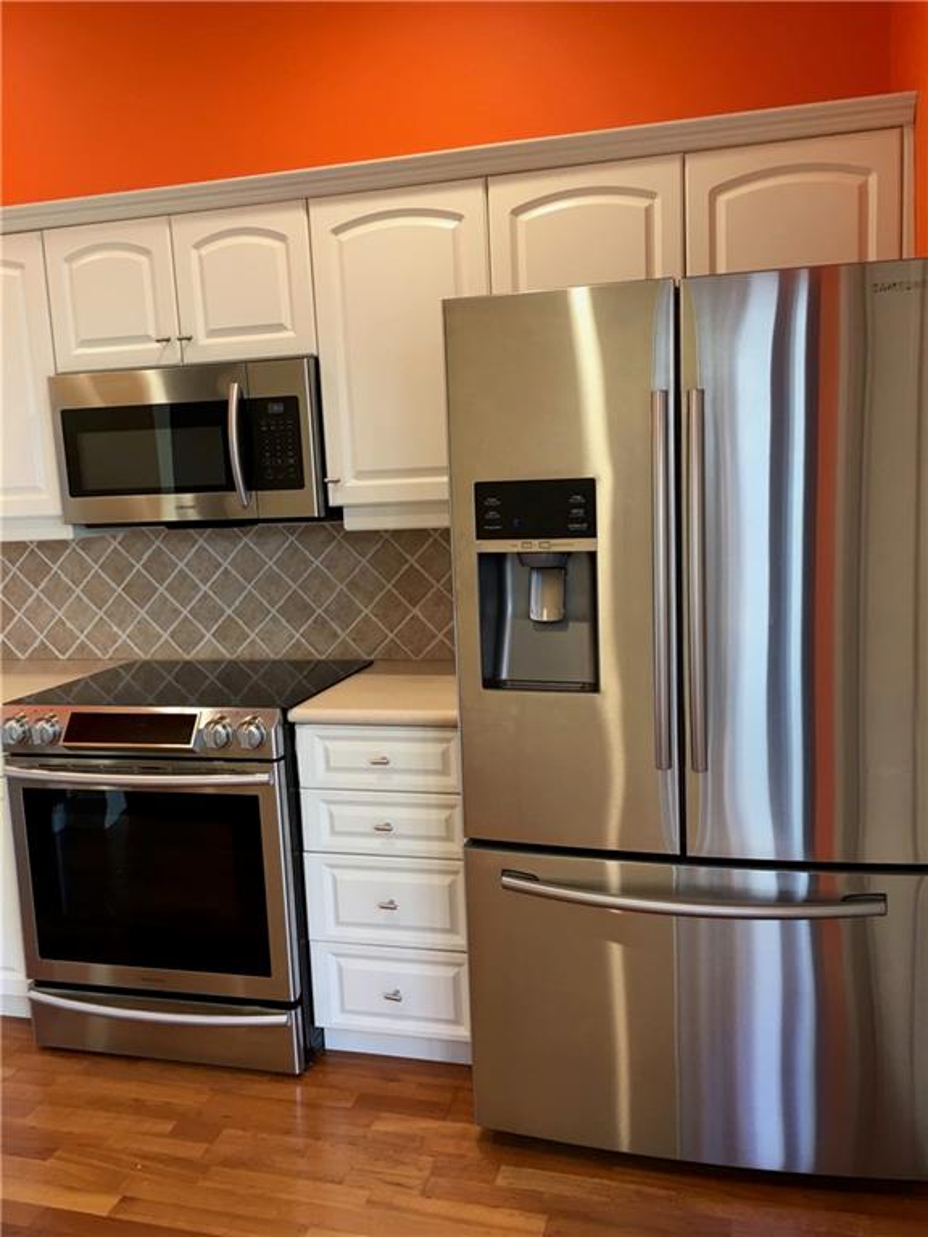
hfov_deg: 48.2
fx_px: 1037
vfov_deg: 61.7
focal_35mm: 29
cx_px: 464
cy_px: 618
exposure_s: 1/15
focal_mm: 4.15
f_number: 2.2
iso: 25
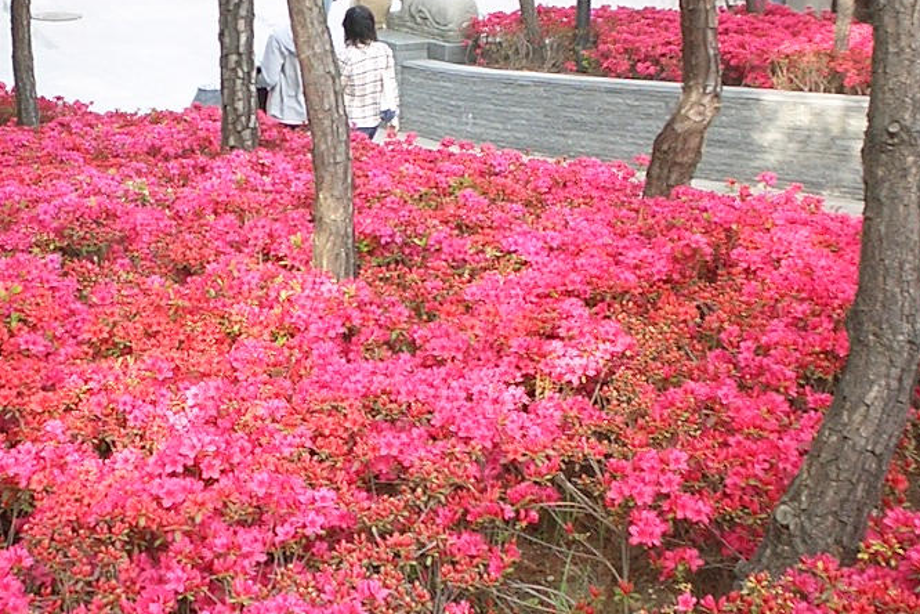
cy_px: 426
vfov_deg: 18.4
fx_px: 1891
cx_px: 265
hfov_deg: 27.1
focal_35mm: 74
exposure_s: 1/100
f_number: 3.5
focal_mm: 5.6
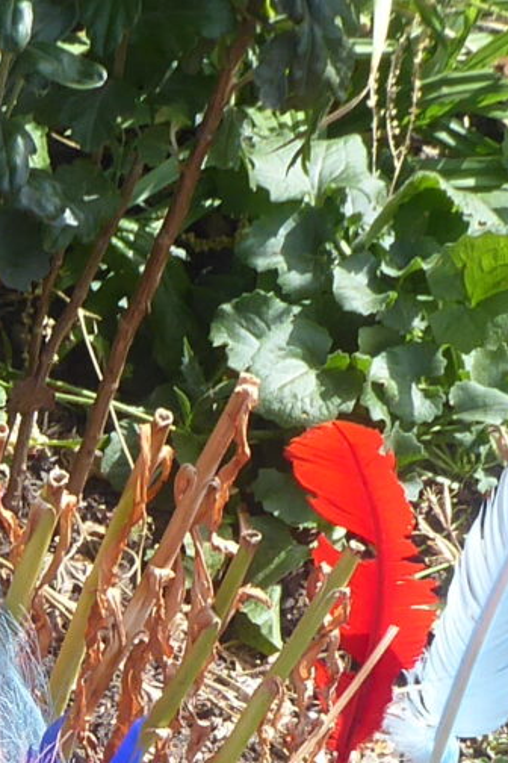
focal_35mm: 132
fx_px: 2794
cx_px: 181
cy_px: 1102
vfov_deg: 14.6
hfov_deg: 10.4
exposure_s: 1/320
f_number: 3.3
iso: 80
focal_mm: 4.3
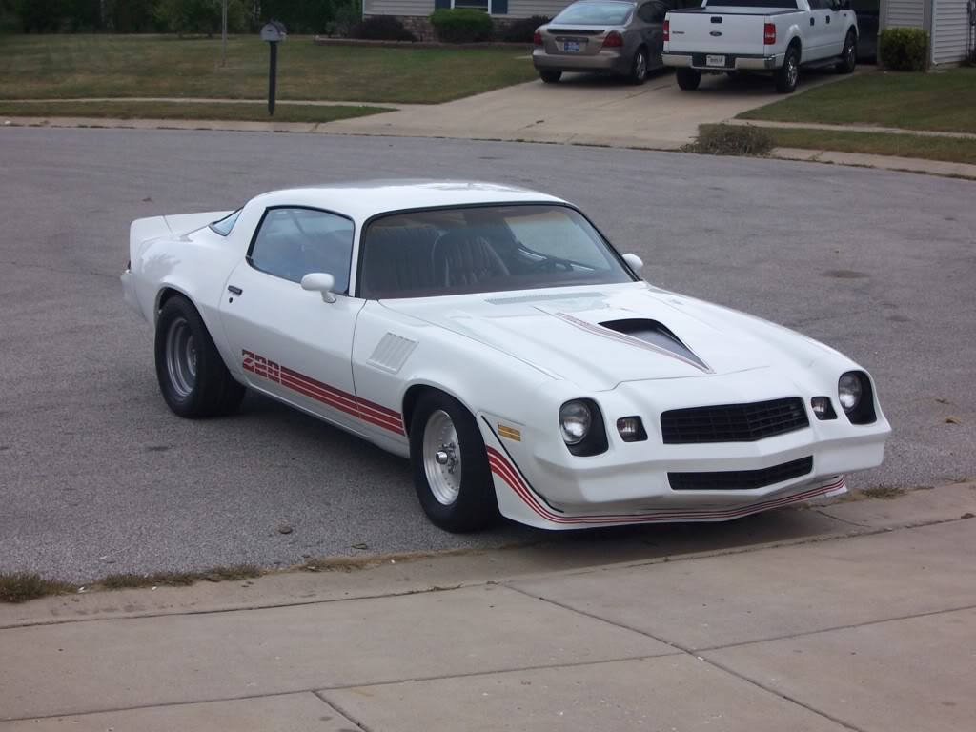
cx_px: 488
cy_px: 366
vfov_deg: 16.6
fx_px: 2509
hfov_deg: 22.0
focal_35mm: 89
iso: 80
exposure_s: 1/125
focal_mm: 14.8
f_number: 5.6
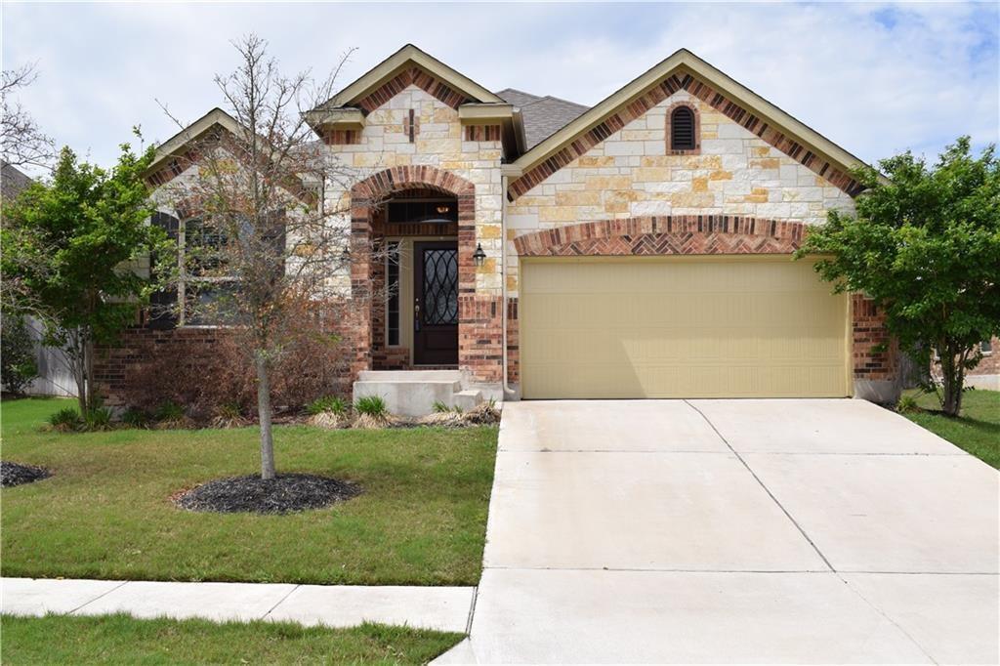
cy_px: 333
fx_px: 1041
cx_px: 500
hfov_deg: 51.3
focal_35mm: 38
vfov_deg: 35.5
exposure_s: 1/400
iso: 200
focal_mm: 25
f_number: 10
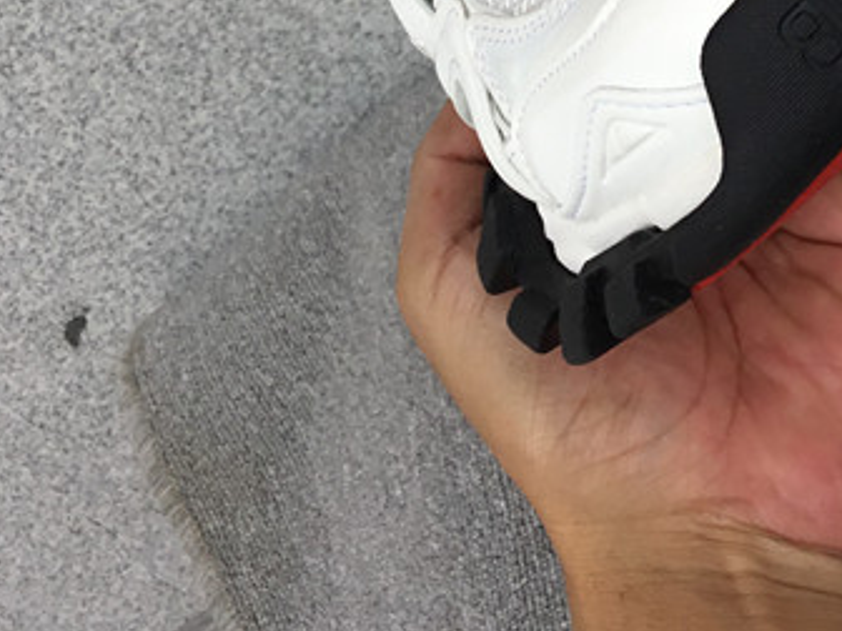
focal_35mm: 83
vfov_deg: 16.9
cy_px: -144
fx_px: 2019
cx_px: 531
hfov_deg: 23.5
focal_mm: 3.3
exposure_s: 1/357
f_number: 2.4
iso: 25
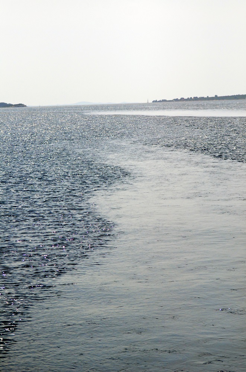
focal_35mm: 105
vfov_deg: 19.5
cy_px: 186
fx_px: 1082
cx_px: 123
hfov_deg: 13.0
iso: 800
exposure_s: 1/8000
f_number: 4.5
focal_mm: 70
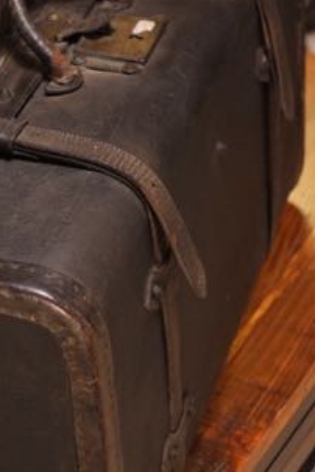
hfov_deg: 12.9
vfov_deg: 19.4
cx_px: 23
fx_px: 1378
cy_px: 207
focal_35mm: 105
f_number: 4
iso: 2500
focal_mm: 35
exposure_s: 1/125
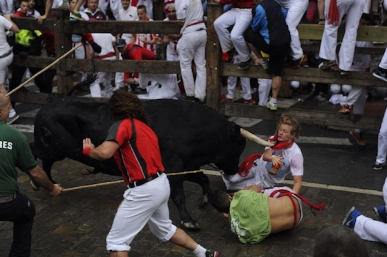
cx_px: 195
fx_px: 655
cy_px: 128
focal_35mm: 61
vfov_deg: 22.2
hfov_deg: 32.9
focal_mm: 58
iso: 2000
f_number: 3.5
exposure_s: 1/800
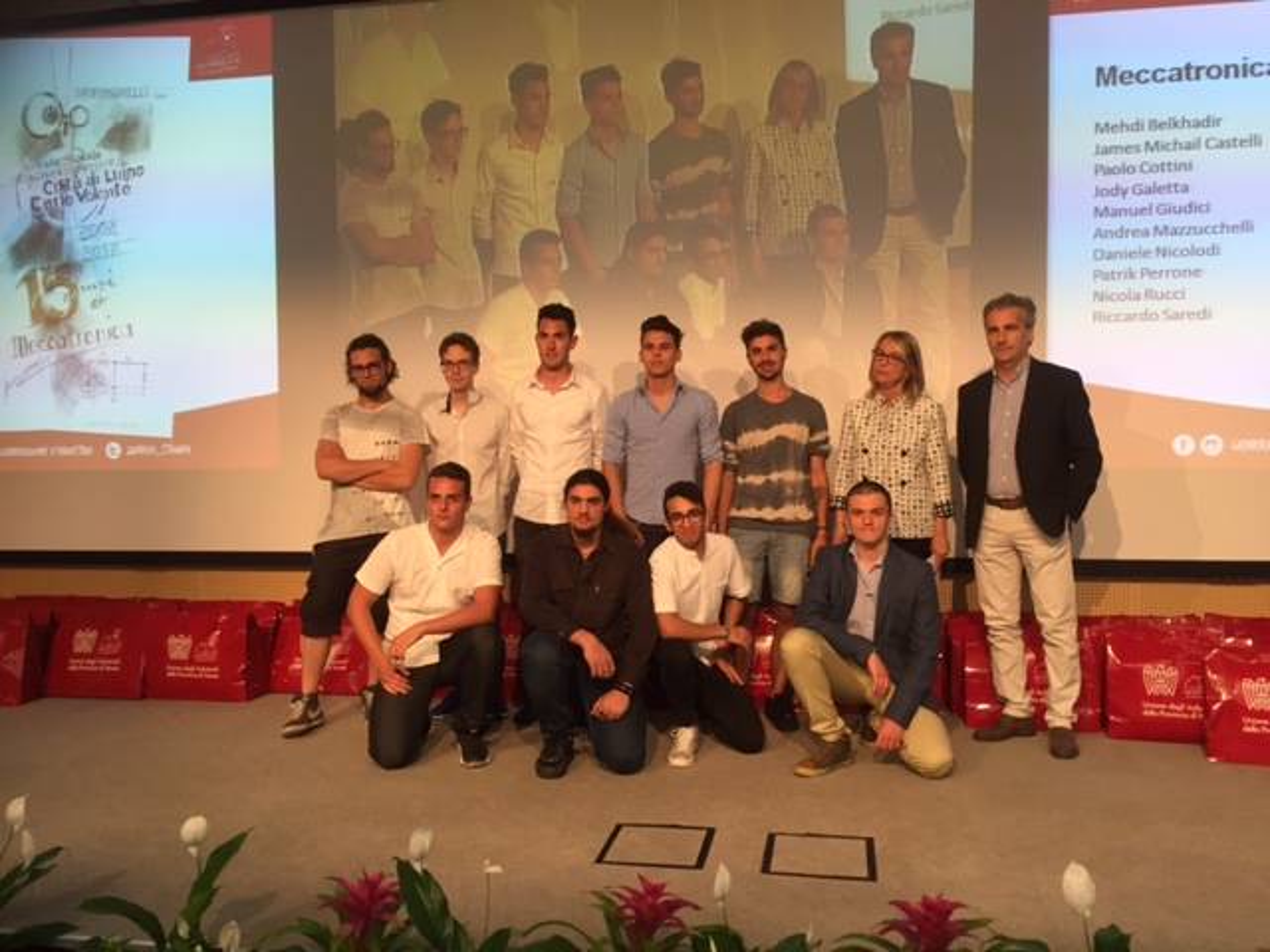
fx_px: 1064
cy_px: 476
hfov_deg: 61.7
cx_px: 635
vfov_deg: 48.2
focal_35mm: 29
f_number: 2.2
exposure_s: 1/33
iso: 100
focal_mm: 4.15
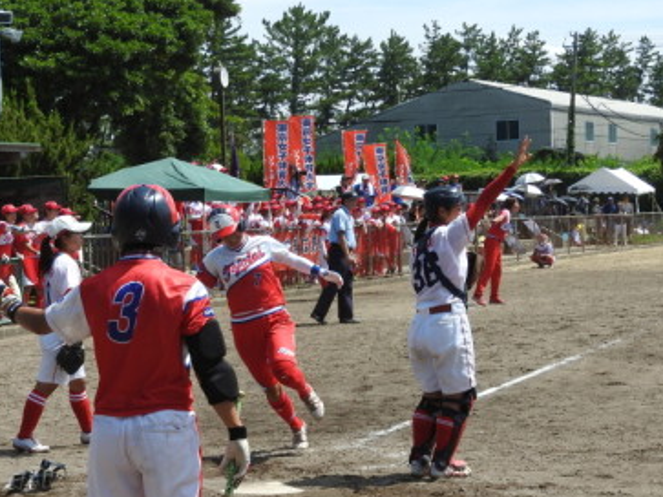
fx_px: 1742
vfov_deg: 16.1
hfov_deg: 21.5
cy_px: 389
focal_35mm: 91
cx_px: 342
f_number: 4
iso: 100
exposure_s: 1/800
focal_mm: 9.9
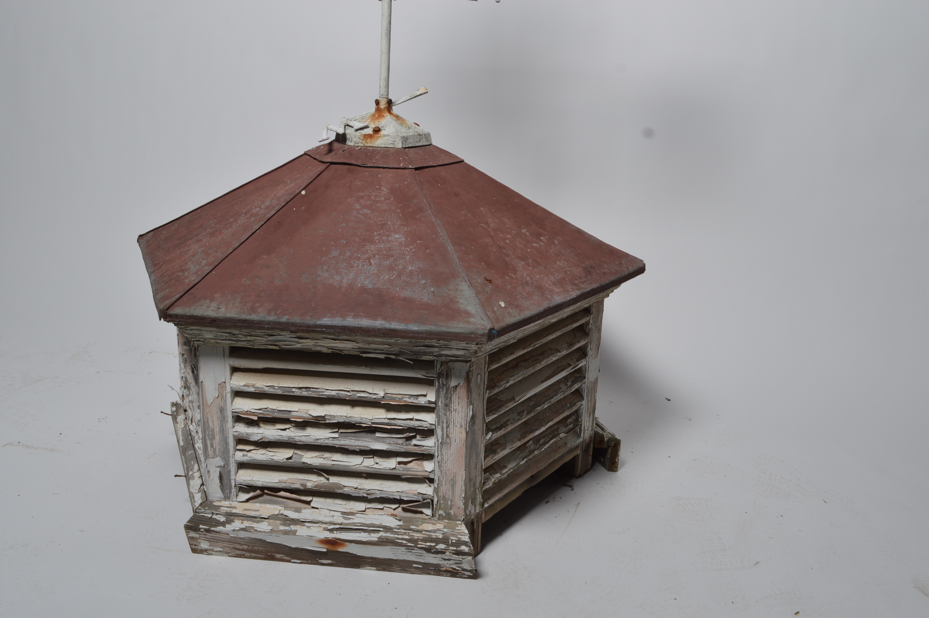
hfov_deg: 57.3
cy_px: 309
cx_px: 464
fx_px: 851
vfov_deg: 39.9
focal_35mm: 33
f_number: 10
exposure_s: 1/125
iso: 100
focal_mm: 22
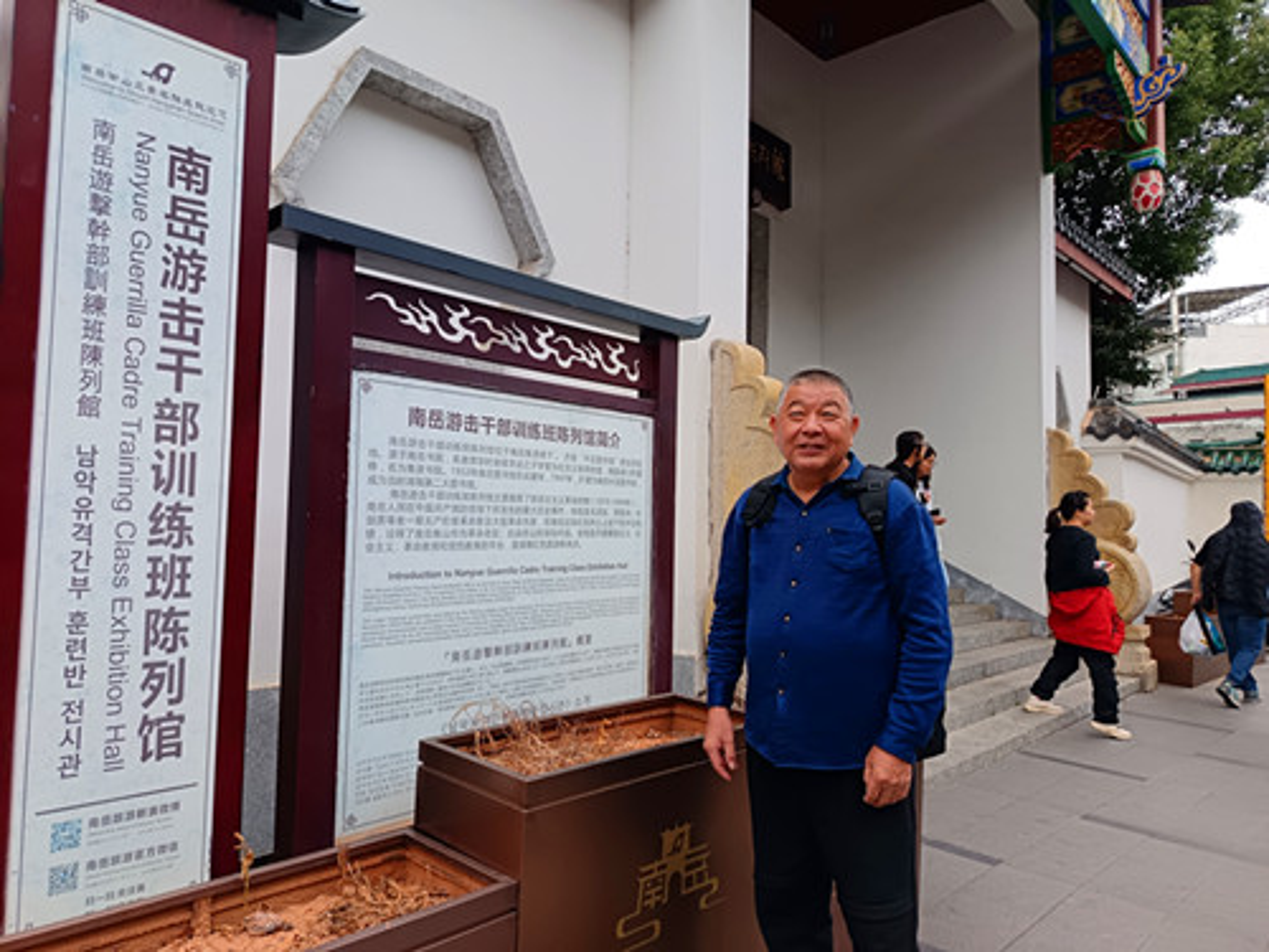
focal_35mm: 24
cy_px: 476
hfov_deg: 71.6
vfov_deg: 56.8
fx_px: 880
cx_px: 634
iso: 185
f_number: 1.75
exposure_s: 1/100
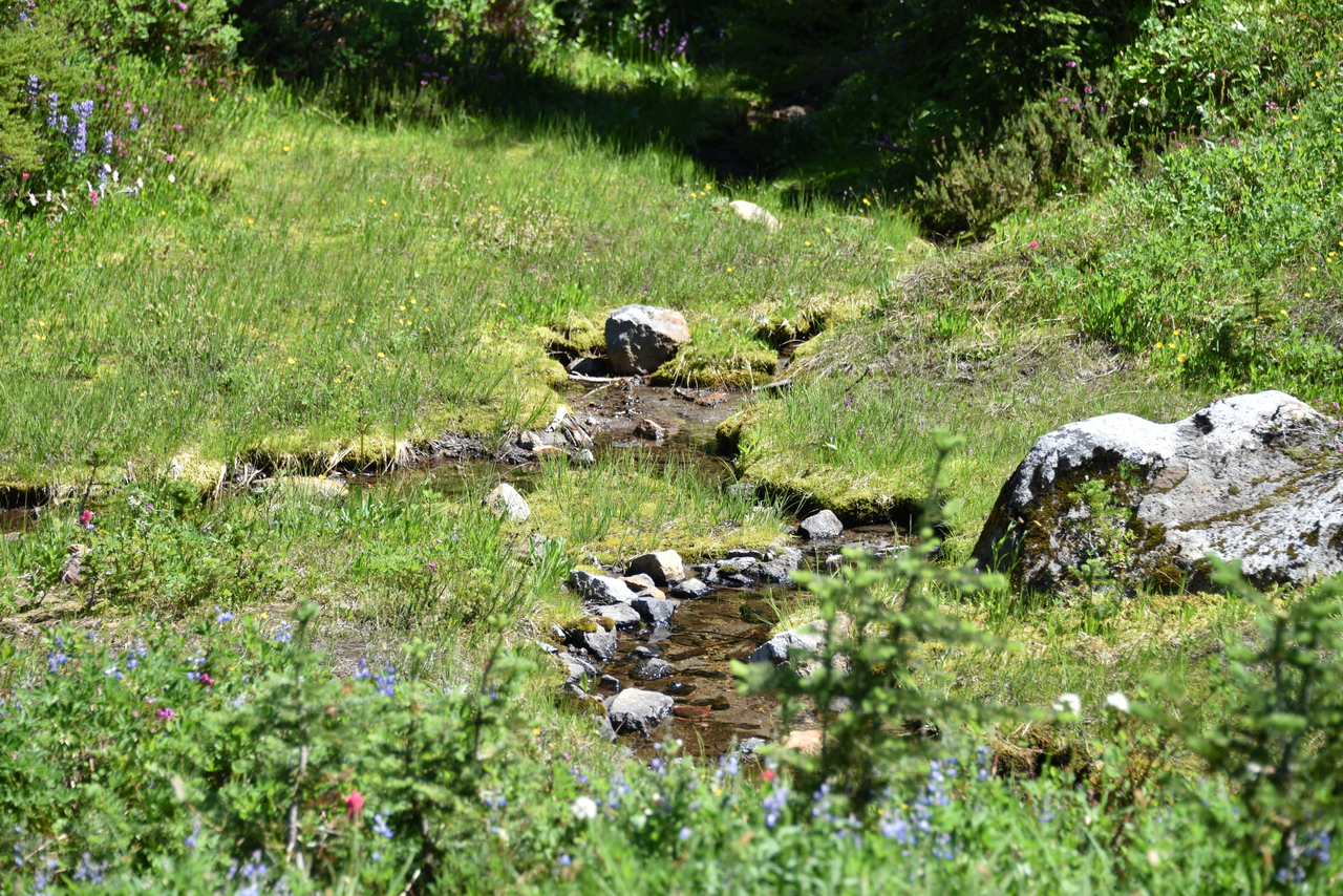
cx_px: 672
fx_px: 4179
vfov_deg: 12.2
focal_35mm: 112
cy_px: 448
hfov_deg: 18.3
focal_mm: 112
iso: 110
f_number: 5.3
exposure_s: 1/250
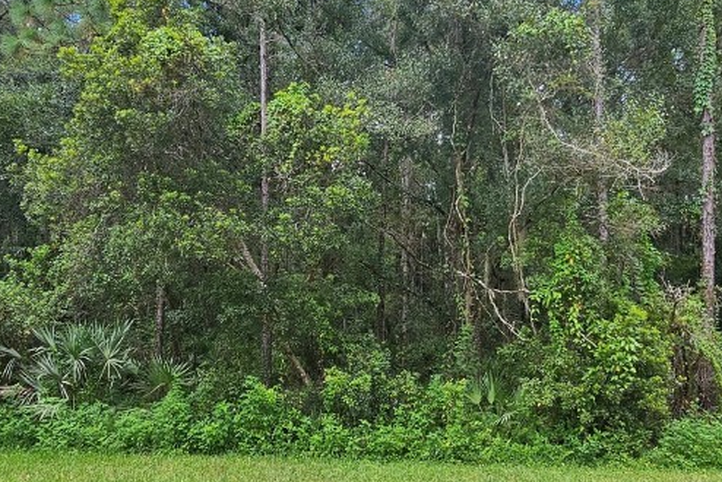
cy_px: 257
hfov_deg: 65.4
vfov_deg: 46.4
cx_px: 384
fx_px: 562
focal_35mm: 28
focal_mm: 2.2
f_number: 2.2
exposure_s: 1/679
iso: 50
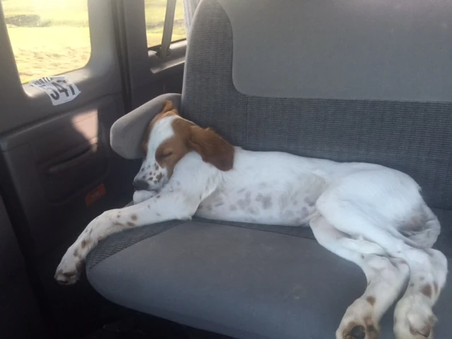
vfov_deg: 48.2
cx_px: 226
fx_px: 379
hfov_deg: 61.7
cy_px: 170
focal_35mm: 29
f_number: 2.2
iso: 50
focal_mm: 4.15
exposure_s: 1/30
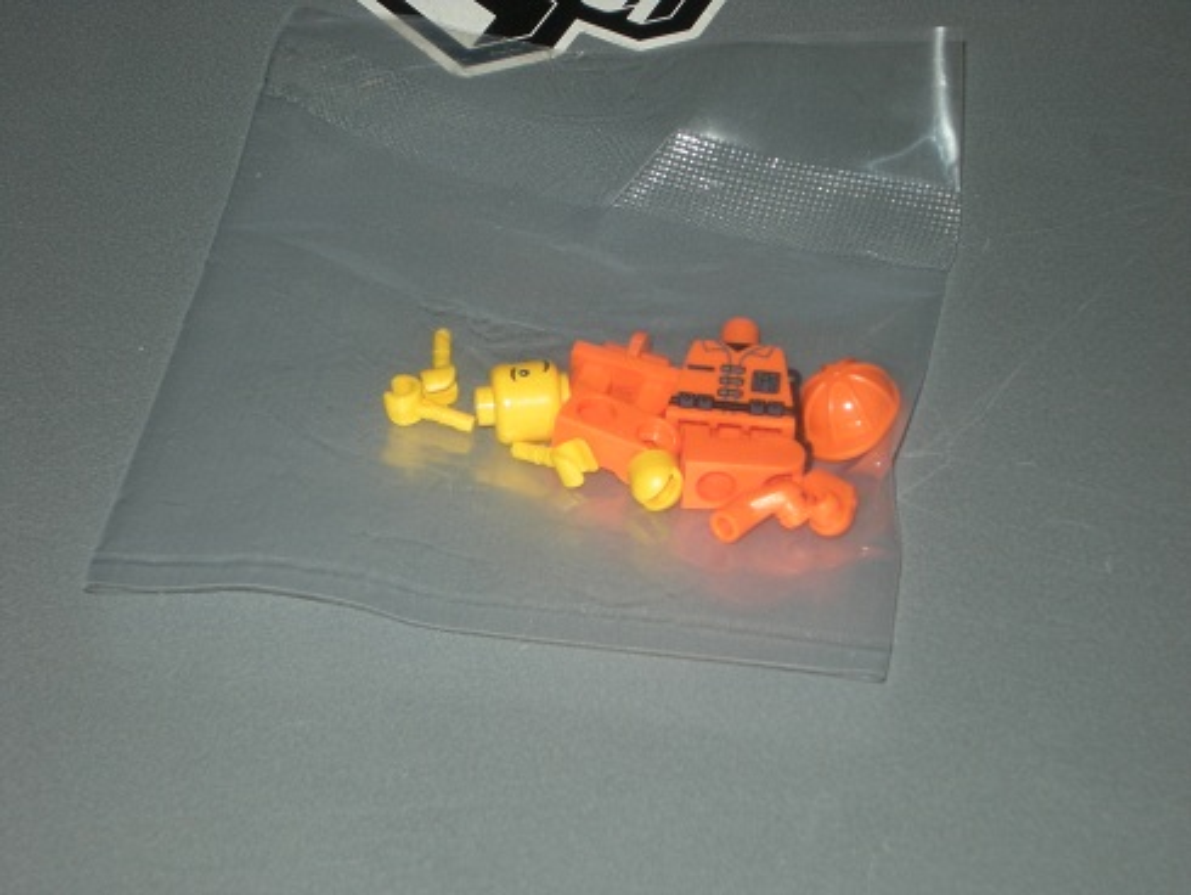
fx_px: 3511
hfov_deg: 19.3
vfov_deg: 14.5
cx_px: 596
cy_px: 448
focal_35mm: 102
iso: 64
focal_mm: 17
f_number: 5.6
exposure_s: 1/120
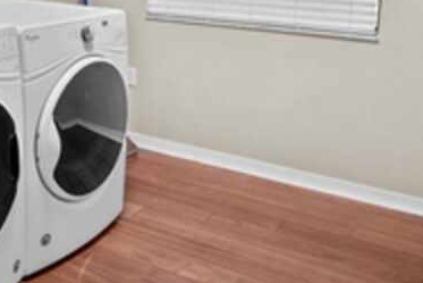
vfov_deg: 27.2
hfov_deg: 39.9
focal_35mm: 48
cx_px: 103
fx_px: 564
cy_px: 34
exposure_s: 1/1.67
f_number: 2.8
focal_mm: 14
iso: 320
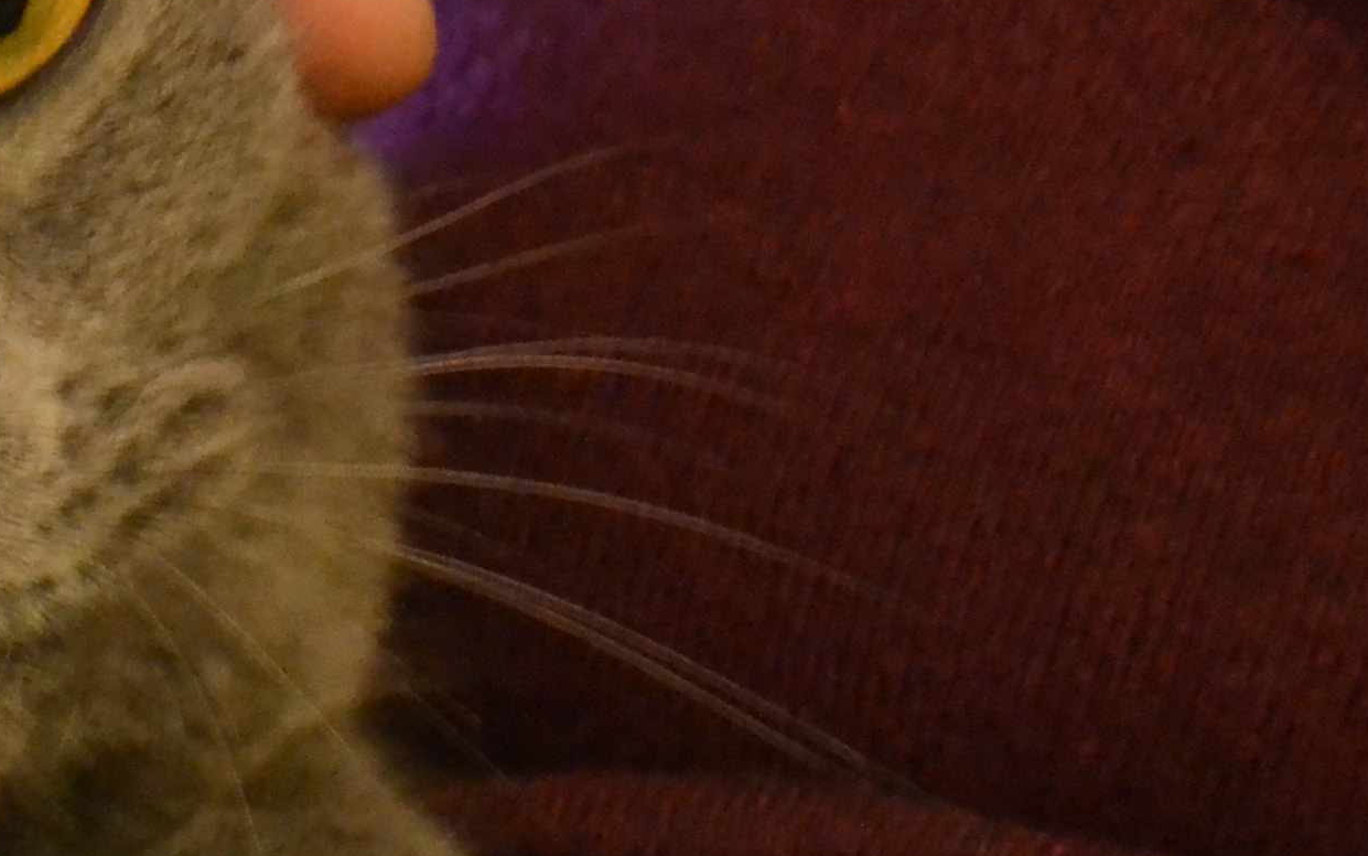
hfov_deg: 10.6
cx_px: -453
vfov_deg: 6.8
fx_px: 7196
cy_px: 108
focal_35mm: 193
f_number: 5
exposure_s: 1/6
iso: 3200
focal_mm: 34
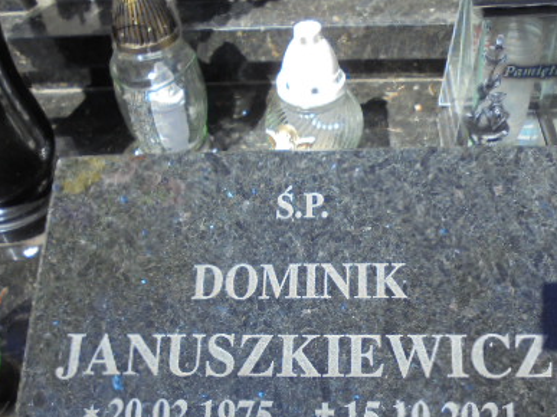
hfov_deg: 43.9
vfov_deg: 32.8
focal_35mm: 43
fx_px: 692
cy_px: 321
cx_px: 289
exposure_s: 1/500
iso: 100
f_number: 3.5
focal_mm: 4.6
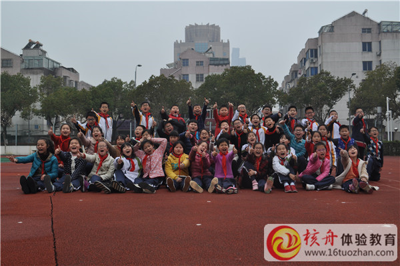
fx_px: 433
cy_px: 133
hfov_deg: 49.6
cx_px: 200
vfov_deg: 34.1
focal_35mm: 39
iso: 200
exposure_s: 1/200
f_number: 7.1
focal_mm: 26
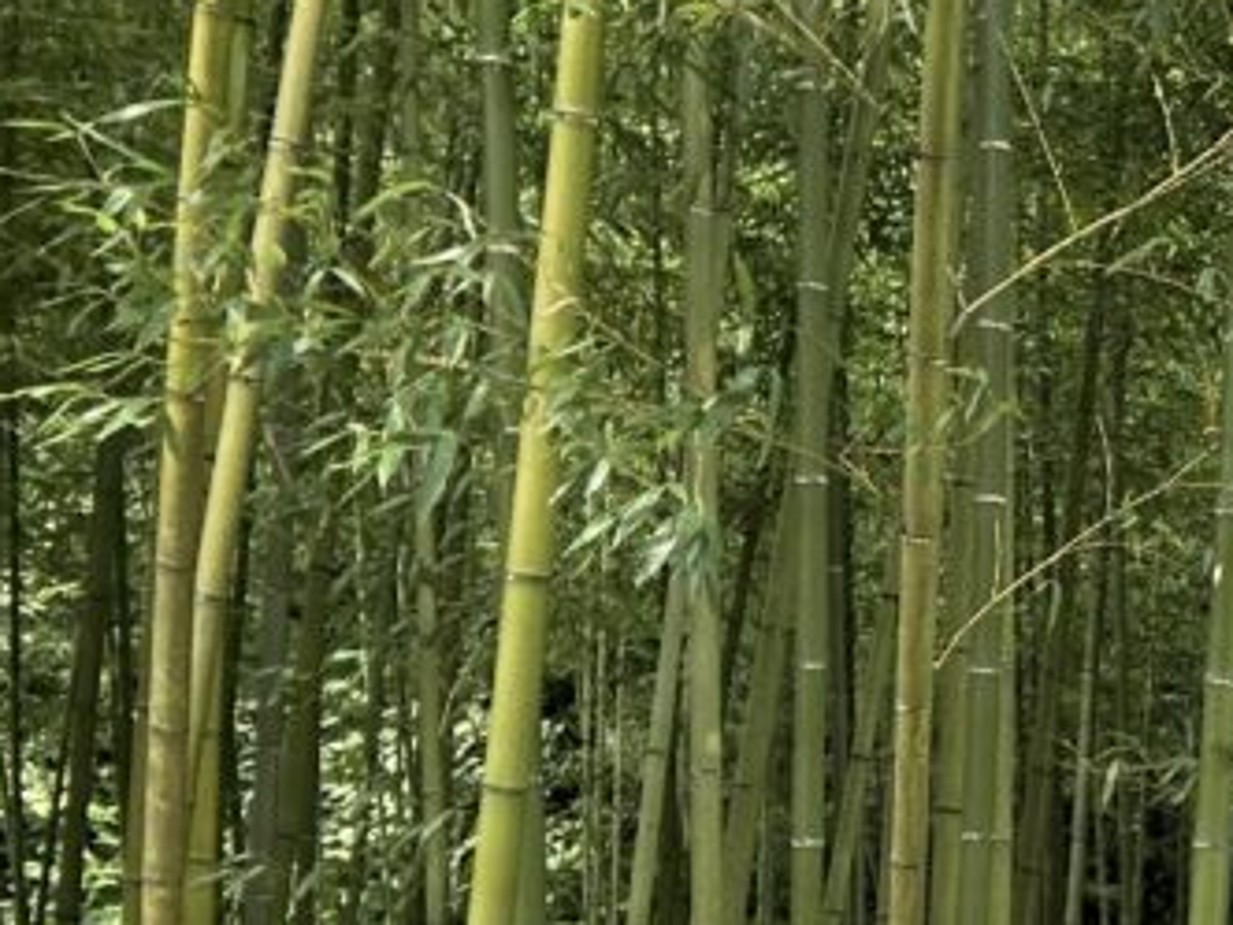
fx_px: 2529
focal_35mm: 71
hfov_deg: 22.7
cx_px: 1824
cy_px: 1085
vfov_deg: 19.6
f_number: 1.9
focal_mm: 2.69
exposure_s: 1/121
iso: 32
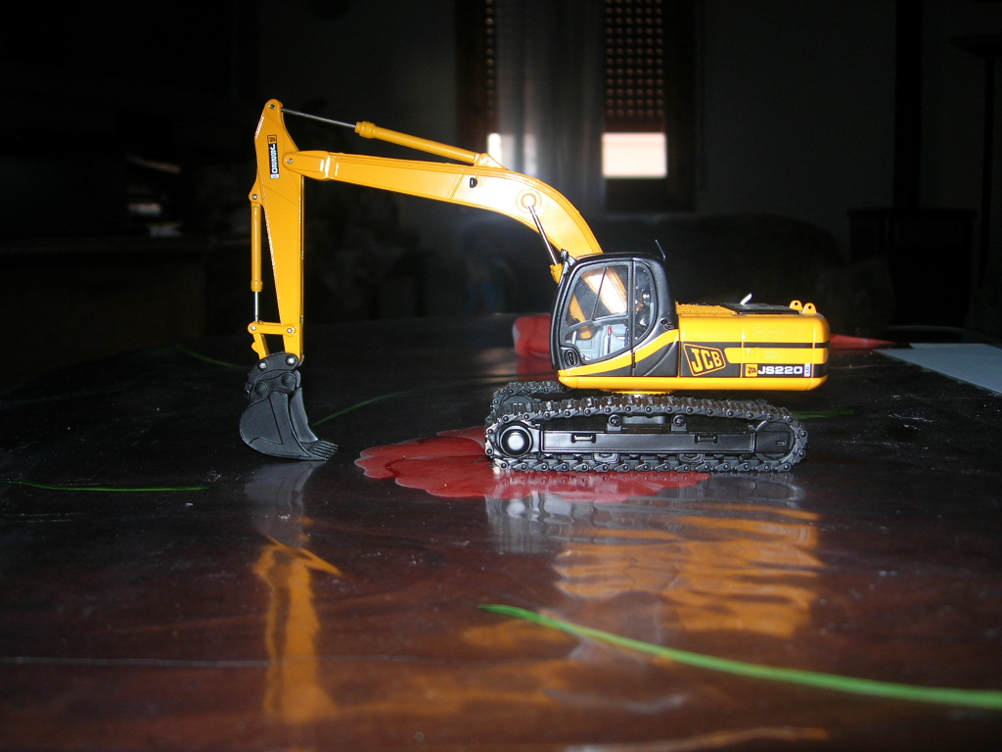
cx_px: 501
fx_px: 1100
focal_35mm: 38
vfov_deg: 37.7
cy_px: 376
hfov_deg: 49.0
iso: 64
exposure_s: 1/60.1
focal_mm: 7.8
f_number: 2.8
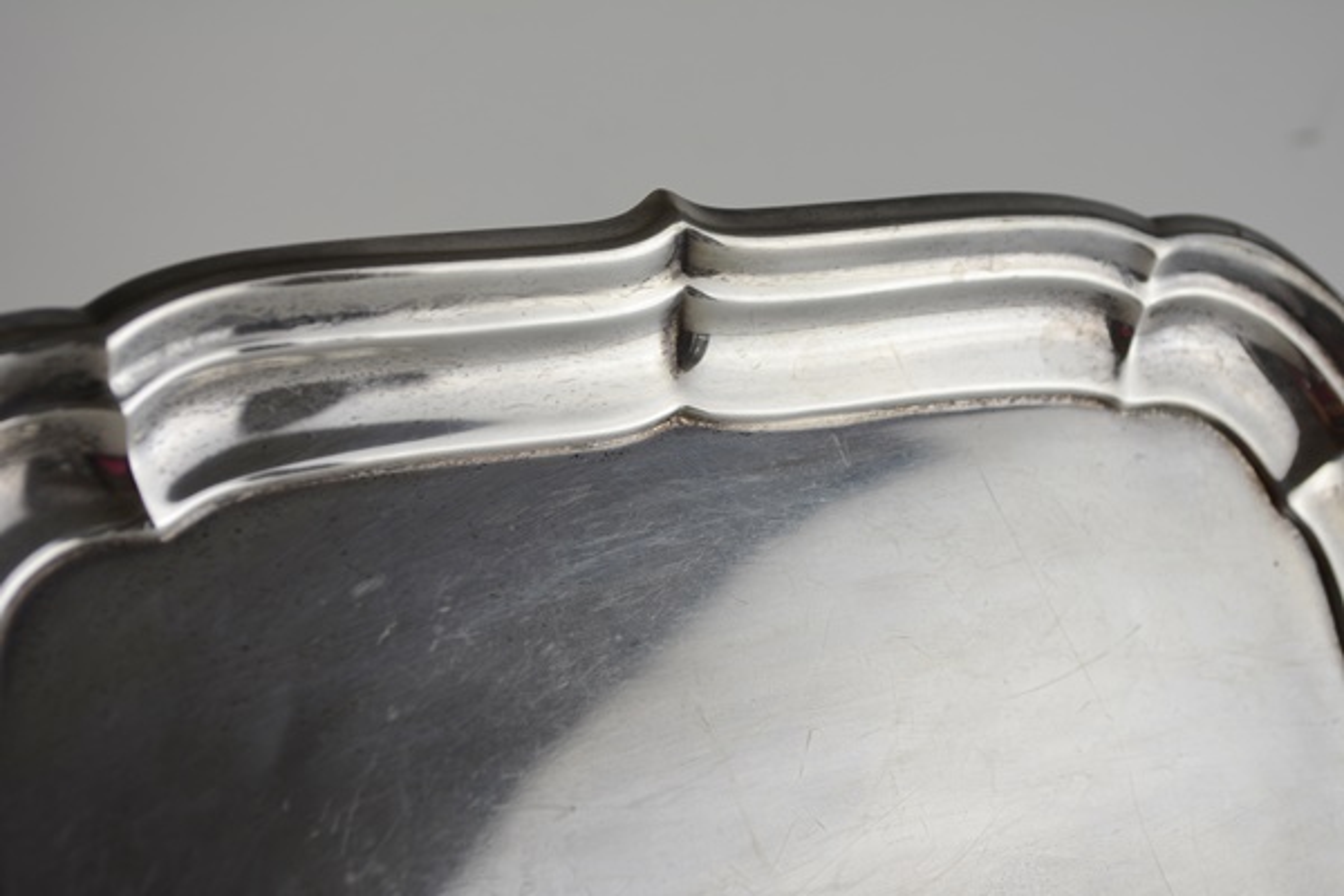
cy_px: 448
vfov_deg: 19.7
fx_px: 2576
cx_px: 672
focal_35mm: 69
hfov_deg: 29.2
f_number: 6.3
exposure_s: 1/160
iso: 200
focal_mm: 46
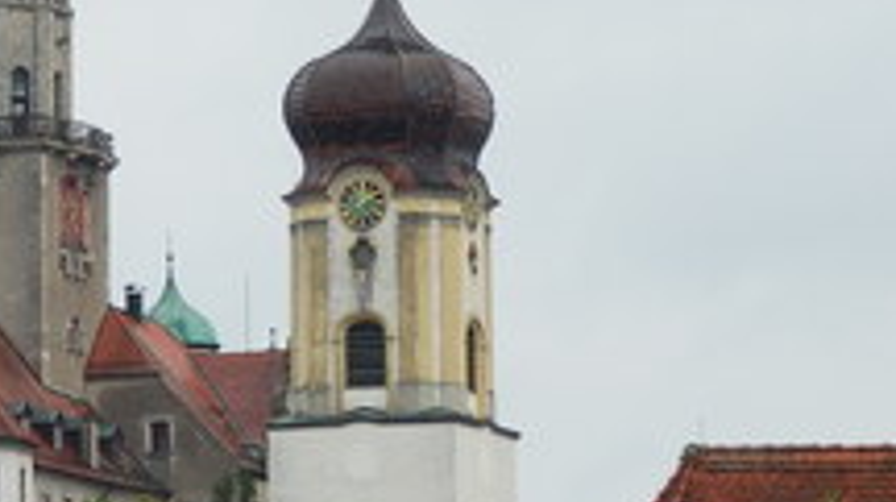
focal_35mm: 349
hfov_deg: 6.2
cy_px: 334
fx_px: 8283
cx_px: -87
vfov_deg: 3.5
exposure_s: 1/250
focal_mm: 22.9
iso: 80
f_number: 5.3
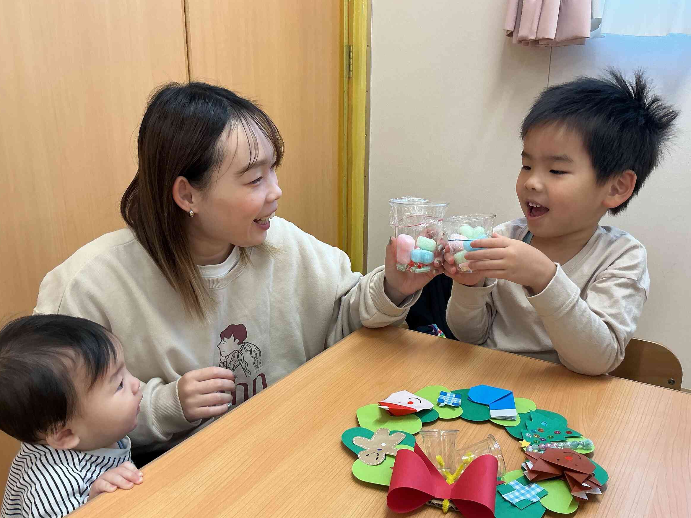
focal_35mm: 30
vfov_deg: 46.8
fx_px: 599
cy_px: 267
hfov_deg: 60.0
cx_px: 339
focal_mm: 3
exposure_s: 1/60
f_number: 1.8
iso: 40
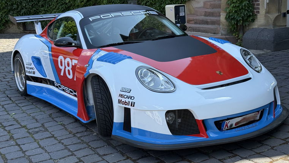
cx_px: 146
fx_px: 406
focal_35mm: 53
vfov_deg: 22.6
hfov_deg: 39.2
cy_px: 76
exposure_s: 1/1642
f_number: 1.78
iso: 80
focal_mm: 6.76
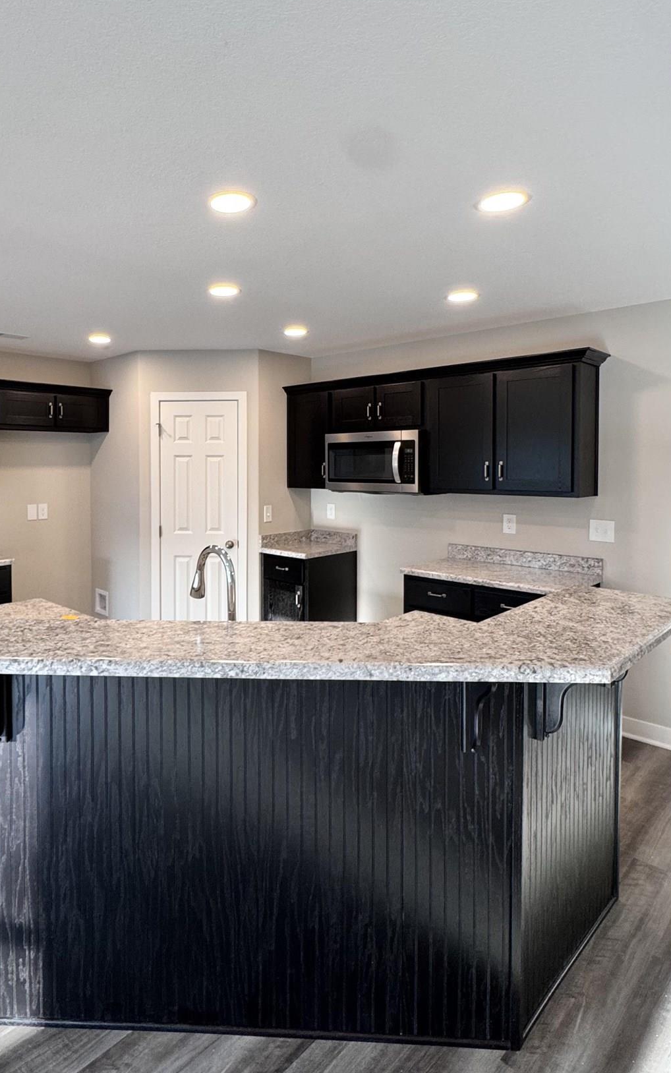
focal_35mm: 21
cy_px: 476
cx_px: 216
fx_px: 614
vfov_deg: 82.0
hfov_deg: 55.9
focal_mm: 2.22
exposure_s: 1/120
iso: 160
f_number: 2.2
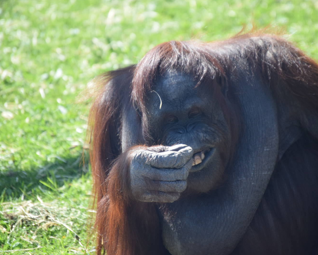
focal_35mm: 339
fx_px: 3190
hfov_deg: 5.7
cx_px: 190
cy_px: 127
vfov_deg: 4.6
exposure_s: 1/800
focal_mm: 200
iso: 800
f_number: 5.6
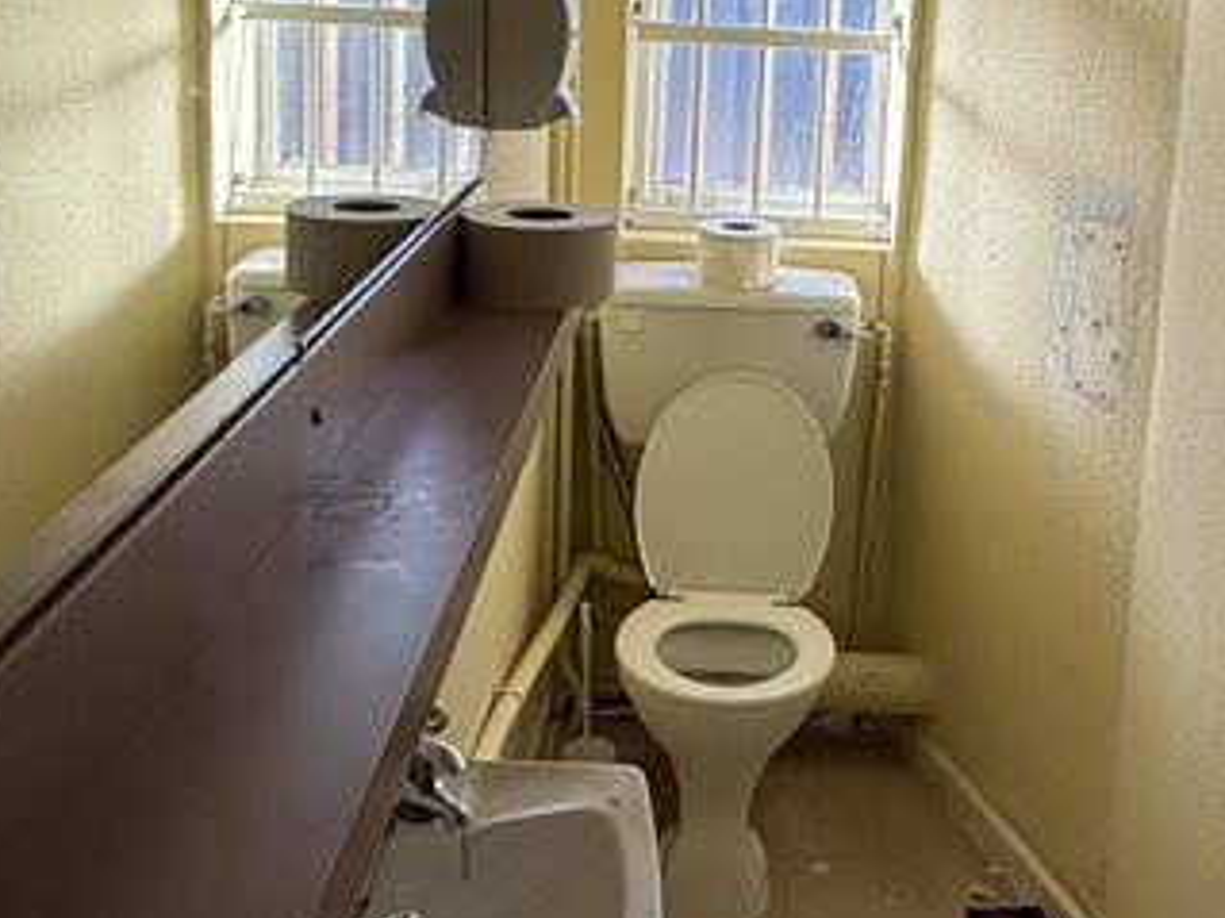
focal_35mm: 45
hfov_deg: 41.5
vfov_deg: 31.5
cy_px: 204
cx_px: 829
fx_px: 1592
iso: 50
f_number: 2.2
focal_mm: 2.22
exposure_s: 1/139
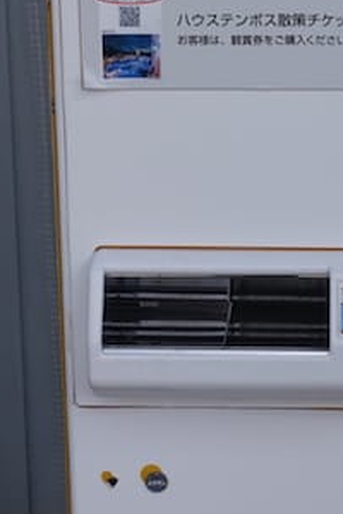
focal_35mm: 84
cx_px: 325
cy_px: 108
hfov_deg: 16.0
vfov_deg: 23.8
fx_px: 1200
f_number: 5.6
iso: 125
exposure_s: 1/640
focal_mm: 15.31
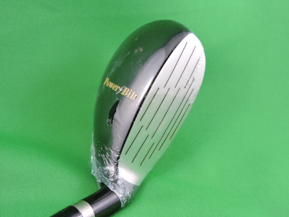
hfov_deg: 38.2
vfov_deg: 29.1
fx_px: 418
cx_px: 144
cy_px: 108
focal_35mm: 50
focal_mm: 9
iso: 200
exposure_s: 1/30
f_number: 4
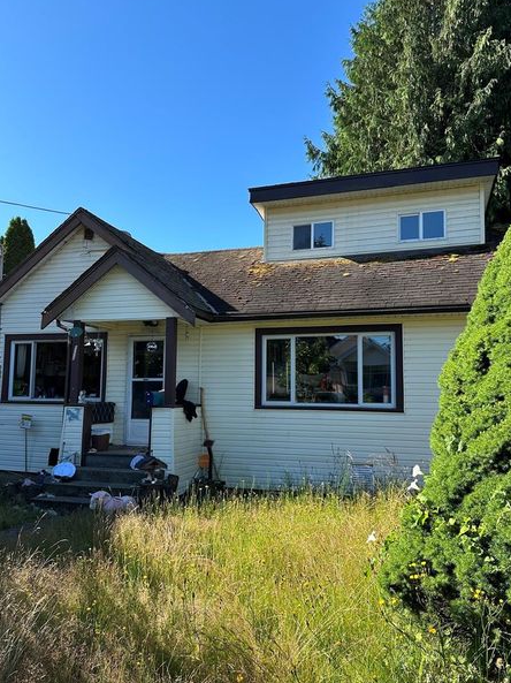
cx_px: 231
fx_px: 532
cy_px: 353
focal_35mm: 27
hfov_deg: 51.2
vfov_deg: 65.3
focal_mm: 6.86
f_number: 1.78
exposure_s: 1/2070
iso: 80
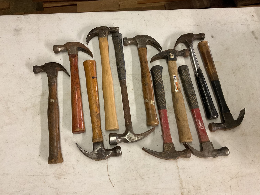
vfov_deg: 48.2
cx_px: 130
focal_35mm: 29
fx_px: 218
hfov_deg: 61.7
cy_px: 98
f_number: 1.8
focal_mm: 3
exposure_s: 1/60
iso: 200
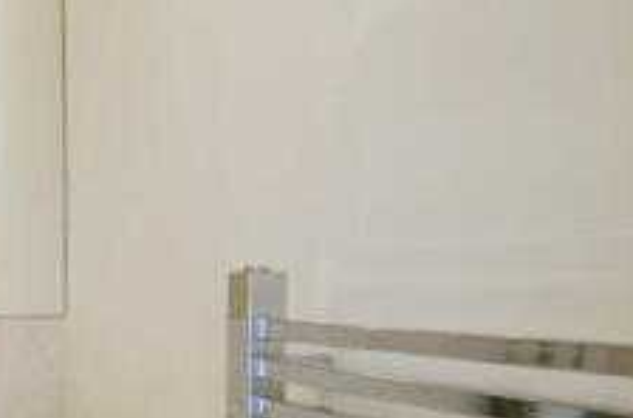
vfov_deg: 30.1
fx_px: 771
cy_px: 285
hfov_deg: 31.2
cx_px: -240
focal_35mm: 44
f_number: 8
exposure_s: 1/5
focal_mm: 10
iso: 100
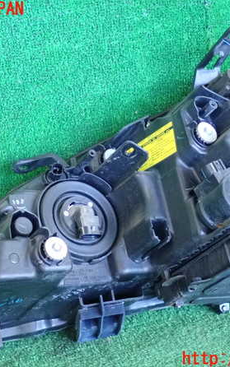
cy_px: 184
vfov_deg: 30.6
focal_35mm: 67
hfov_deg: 19.4
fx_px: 672
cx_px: 121
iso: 1600
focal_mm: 8.4
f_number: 3.1
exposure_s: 1/125
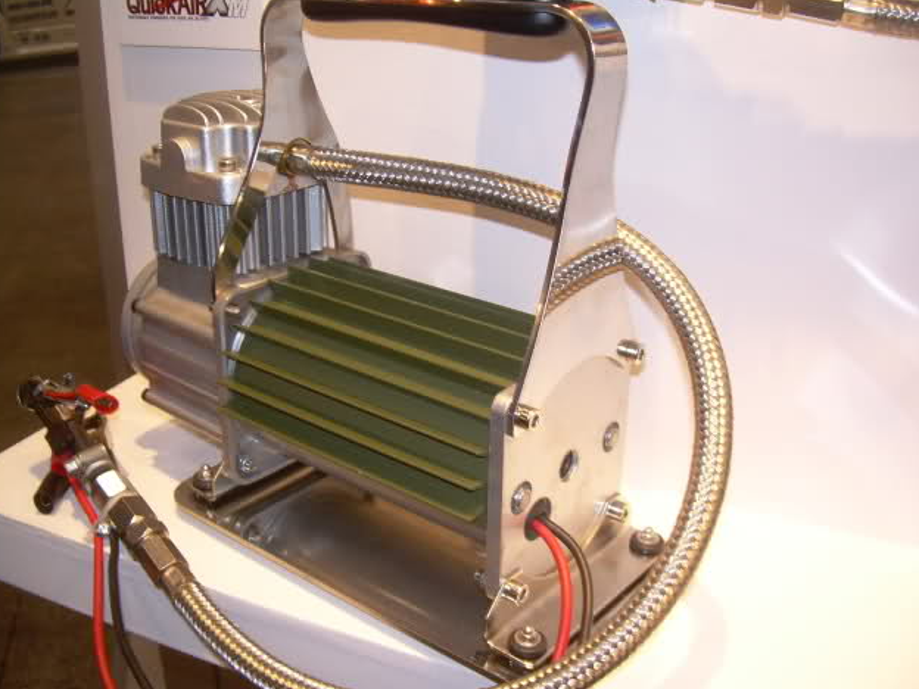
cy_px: 349
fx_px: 1035
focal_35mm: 39
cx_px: 452
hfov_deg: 47.9
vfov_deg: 36.8
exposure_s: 1/30
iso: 50
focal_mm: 6.3
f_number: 2.8
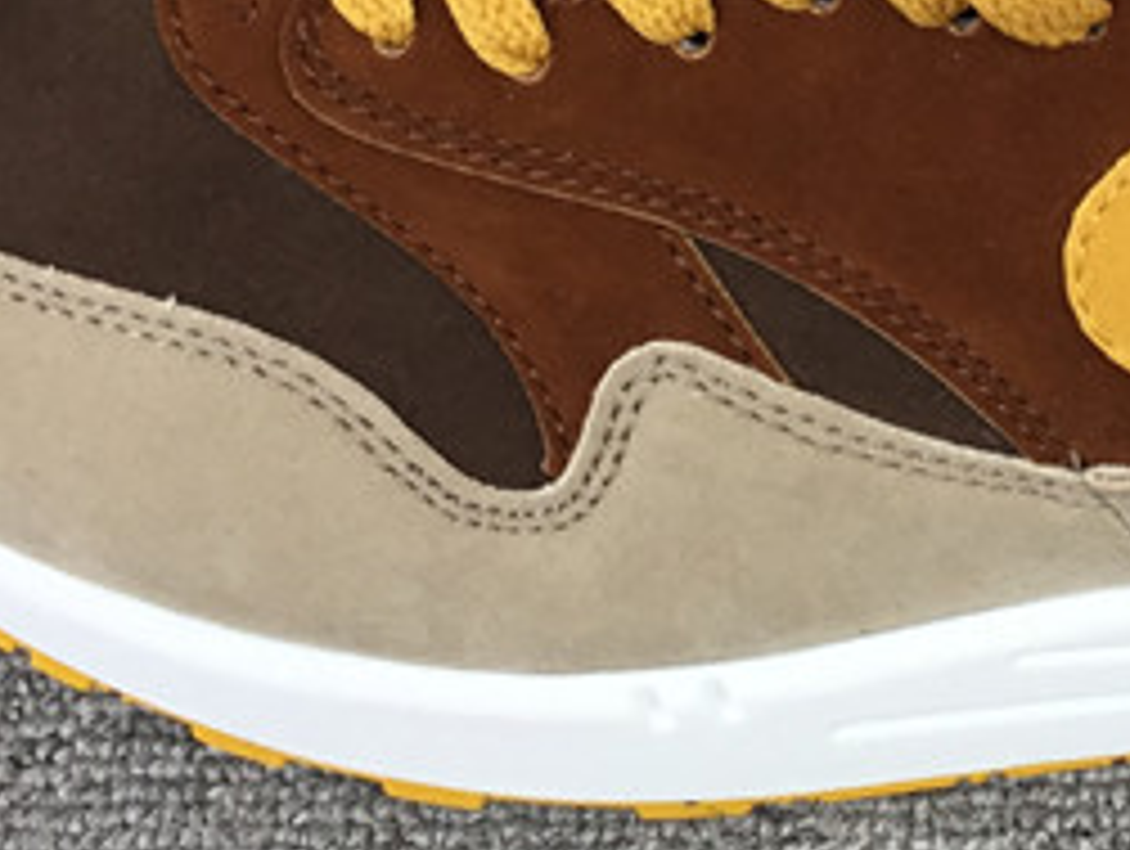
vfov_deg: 13.0
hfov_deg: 17.2
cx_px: 1193
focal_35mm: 111
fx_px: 3629
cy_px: -214
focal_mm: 3.3
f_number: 2.4
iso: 25
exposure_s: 1/159
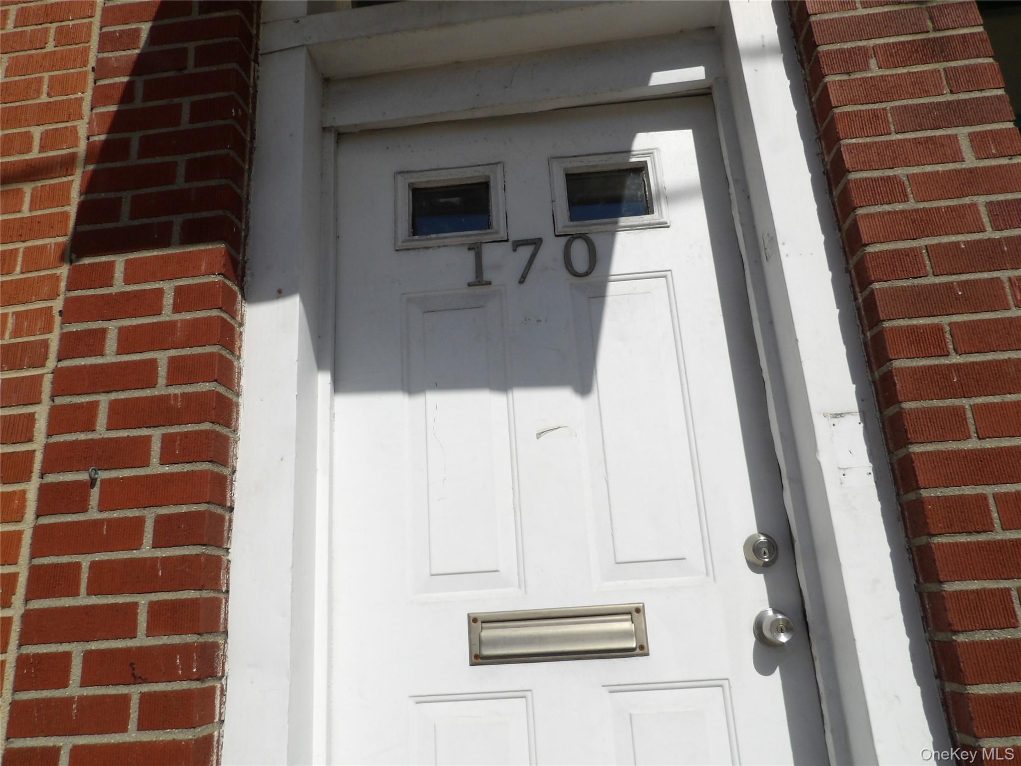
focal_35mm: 24
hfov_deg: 71.6
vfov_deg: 56.8
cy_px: 383
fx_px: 708
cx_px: 510
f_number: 7.4
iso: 100
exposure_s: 1/613
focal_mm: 4.3
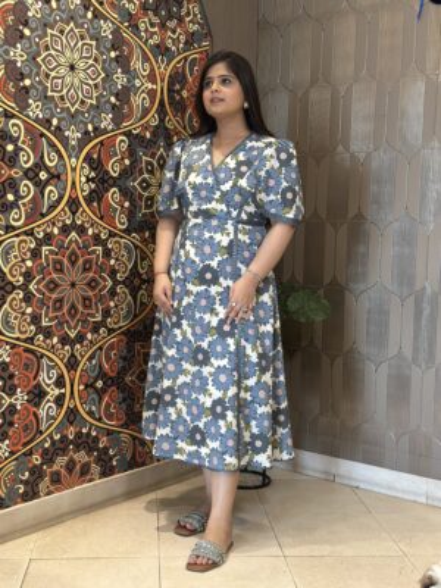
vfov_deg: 39.7
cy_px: 294
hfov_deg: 30.3
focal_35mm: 48
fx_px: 815
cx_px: 220
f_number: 1.78
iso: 160
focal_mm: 6.86
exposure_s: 1/100
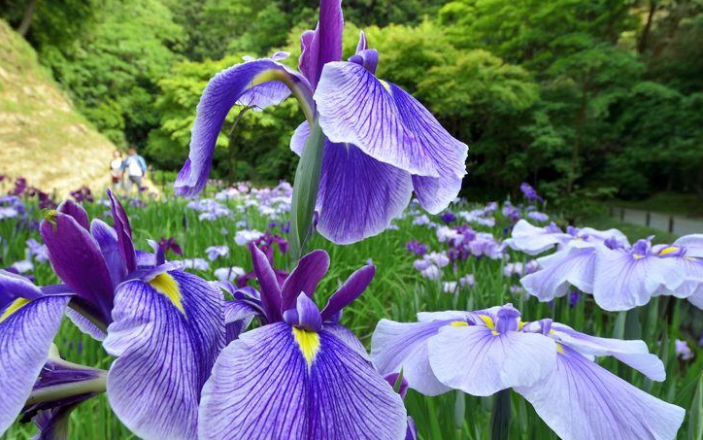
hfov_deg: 75.4
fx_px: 455
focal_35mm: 24
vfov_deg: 51.6
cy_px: 223
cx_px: 331
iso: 160
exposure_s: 1/125
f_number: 8
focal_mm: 11
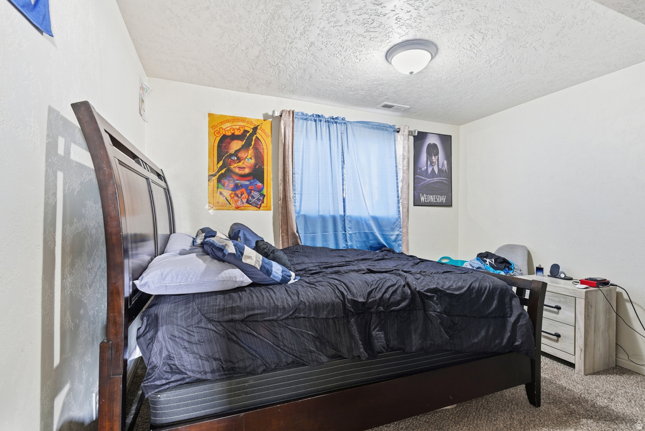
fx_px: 287
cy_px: 216
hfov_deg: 96.7
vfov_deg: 73.8
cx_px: 322
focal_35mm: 16
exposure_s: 1/1.67
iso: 100
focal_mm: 16
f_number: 10
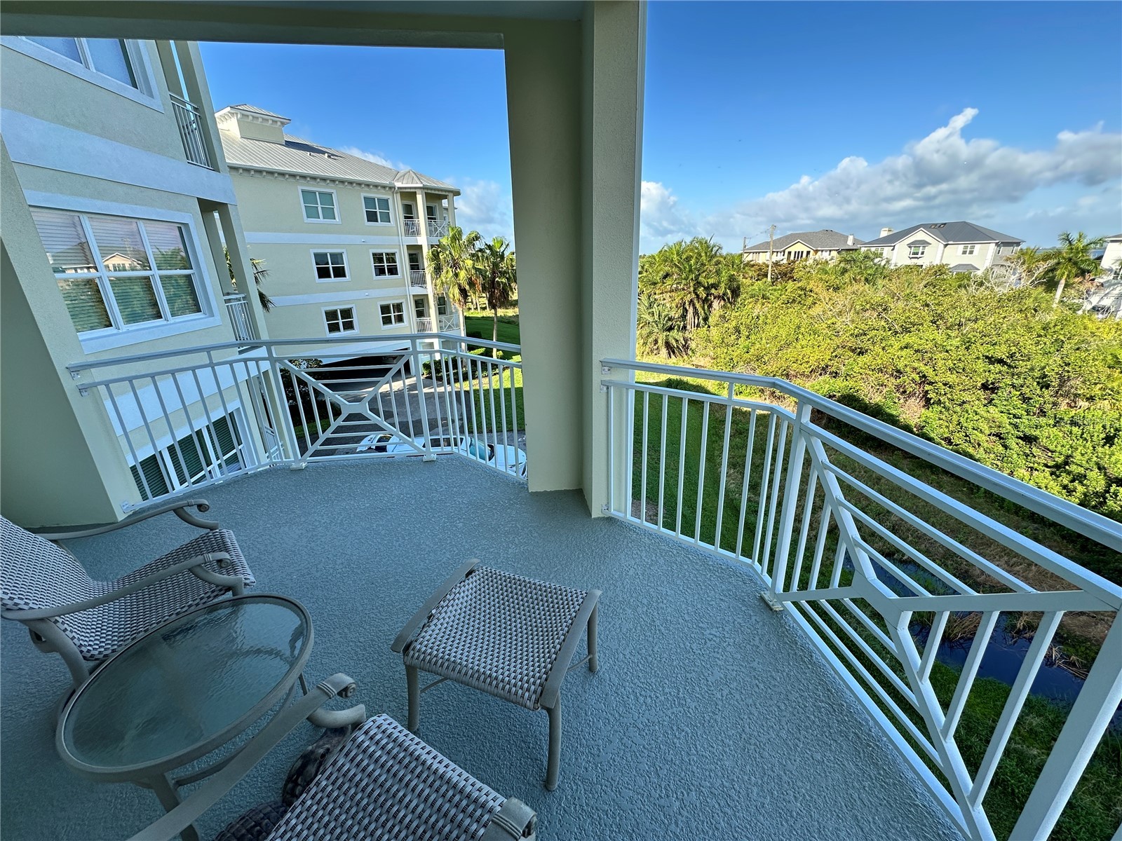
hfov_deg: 102.1
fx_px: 454
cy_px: 420
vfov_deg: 85.7
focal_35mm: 14
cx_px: 561
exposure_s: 1/485
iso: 40
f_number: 2.2
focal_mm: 2.22
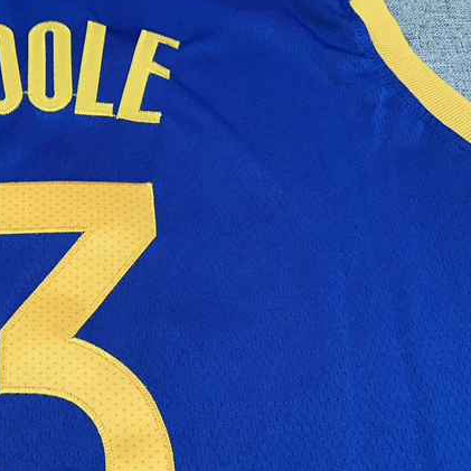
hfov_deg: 34.3
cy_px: 326
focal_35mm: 47
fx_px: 724
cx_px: 59
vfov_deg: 35.6
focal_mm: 3.99
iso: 32
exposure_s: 1/33
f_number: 1.8
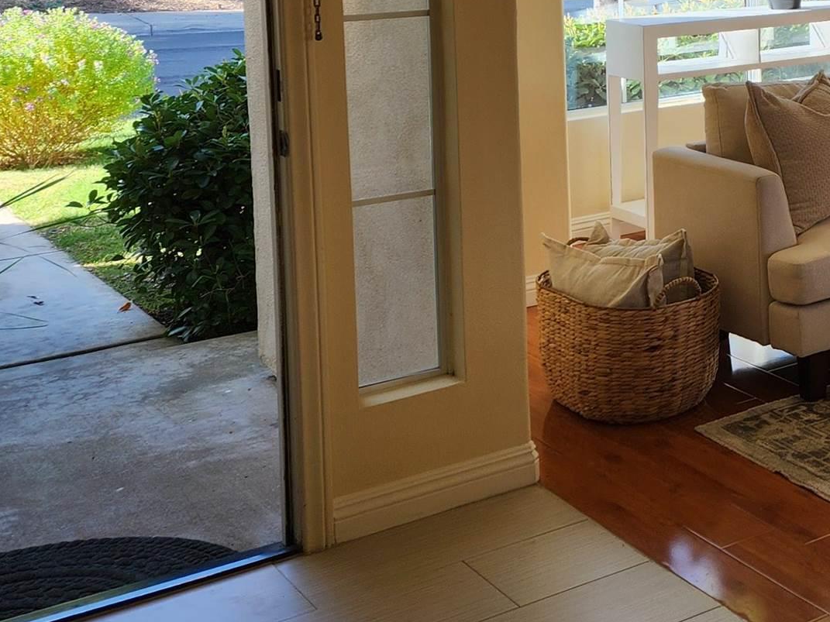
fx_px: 1582
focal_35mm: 66
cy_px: -9
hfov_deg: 25.1
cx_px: 1103
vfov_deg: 21.4
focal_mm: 5.4
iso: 20
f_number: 1.8
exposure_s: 1/207
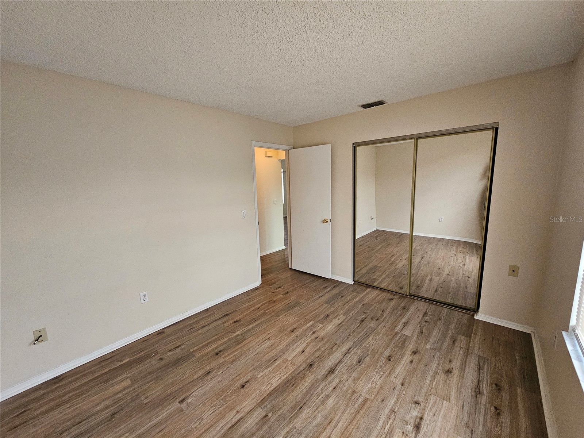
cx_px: 292
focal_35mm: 13
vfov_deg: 89.9
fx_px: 219
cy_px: 219
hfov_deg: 106.2
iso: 400
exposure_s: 1/77
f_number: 2.2
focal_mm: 2.2
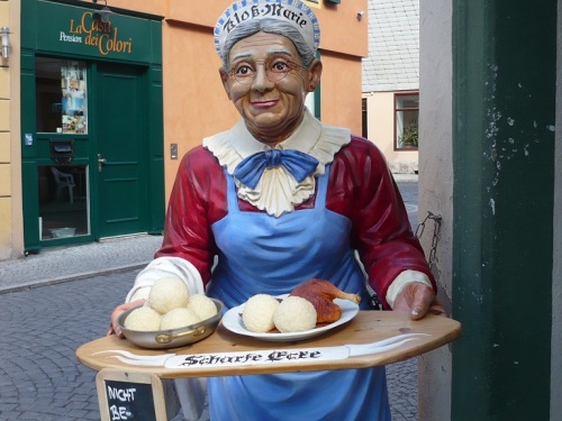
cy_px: 210
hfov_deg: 38.9
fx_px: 796
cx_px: 281
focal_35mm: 49
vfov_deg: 29.7
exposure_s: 1/200
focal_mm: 6
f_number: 2.9
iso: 100
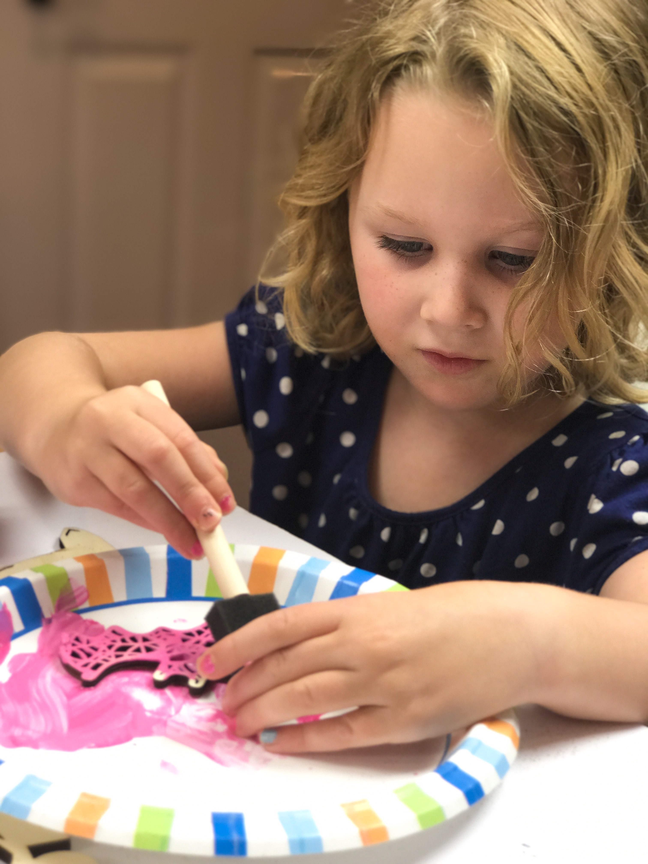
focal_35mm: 57
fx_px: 1423
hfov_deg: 25.7
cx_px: 324
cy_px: 432
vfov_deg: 33.8
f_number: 2.8
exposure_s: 1/60
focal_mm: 6.6
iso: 50
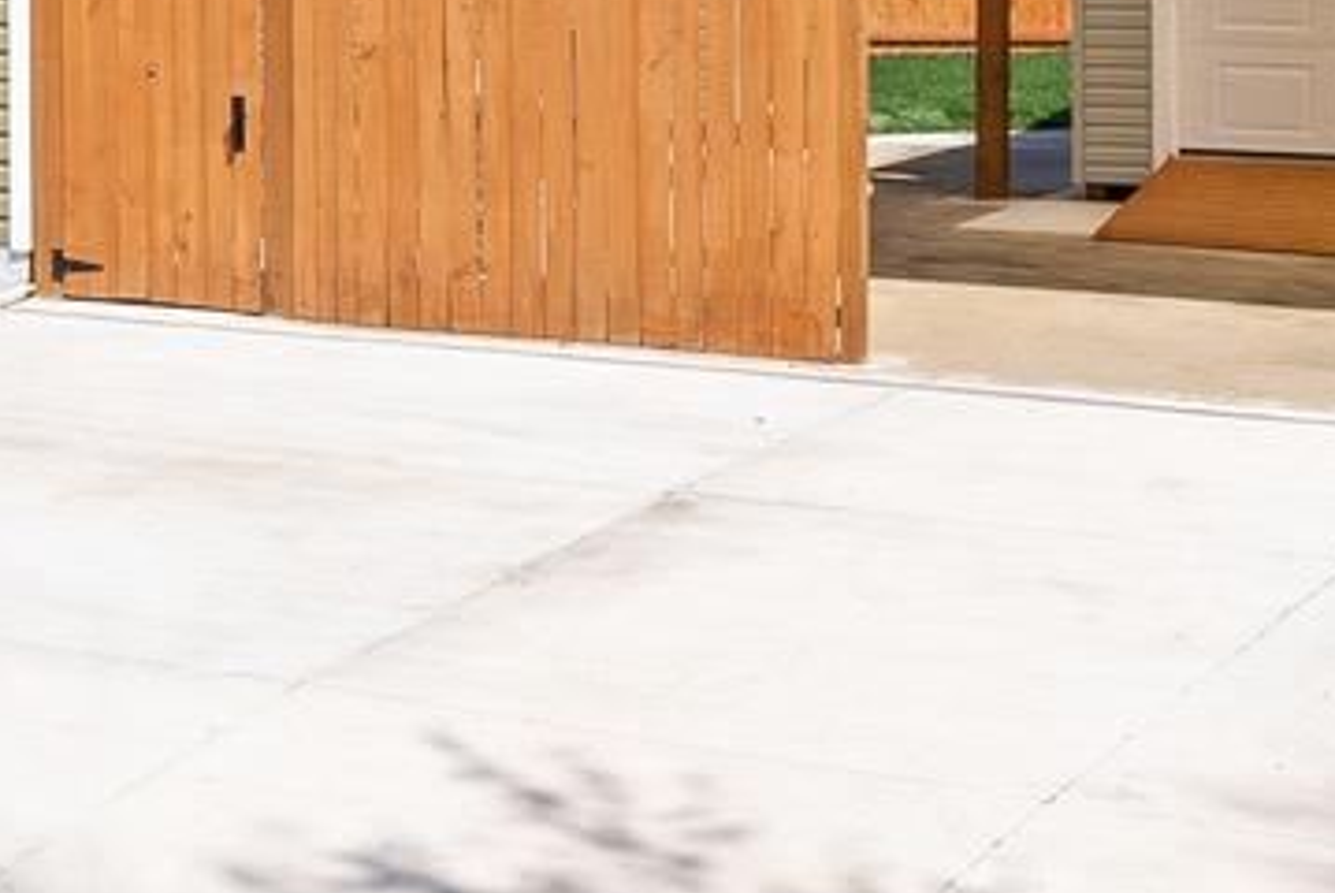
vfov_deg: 11.8
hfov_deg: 16.9
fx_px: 4231
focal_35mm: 114
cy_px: -136
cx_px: -372
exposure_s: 1/320
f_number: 8
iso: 200
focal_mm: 20
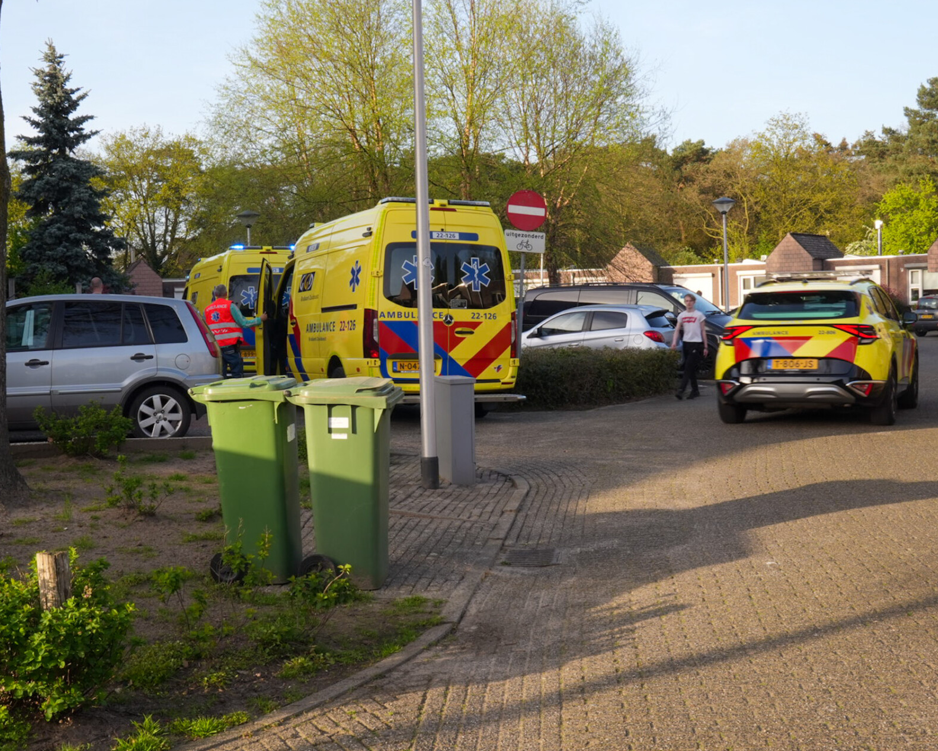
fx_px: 1138
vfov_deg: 36.5
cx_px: 447
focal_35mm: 41
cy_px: 378
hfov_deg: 44.8
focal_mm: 24
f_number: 18
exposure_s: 1/30
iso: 250
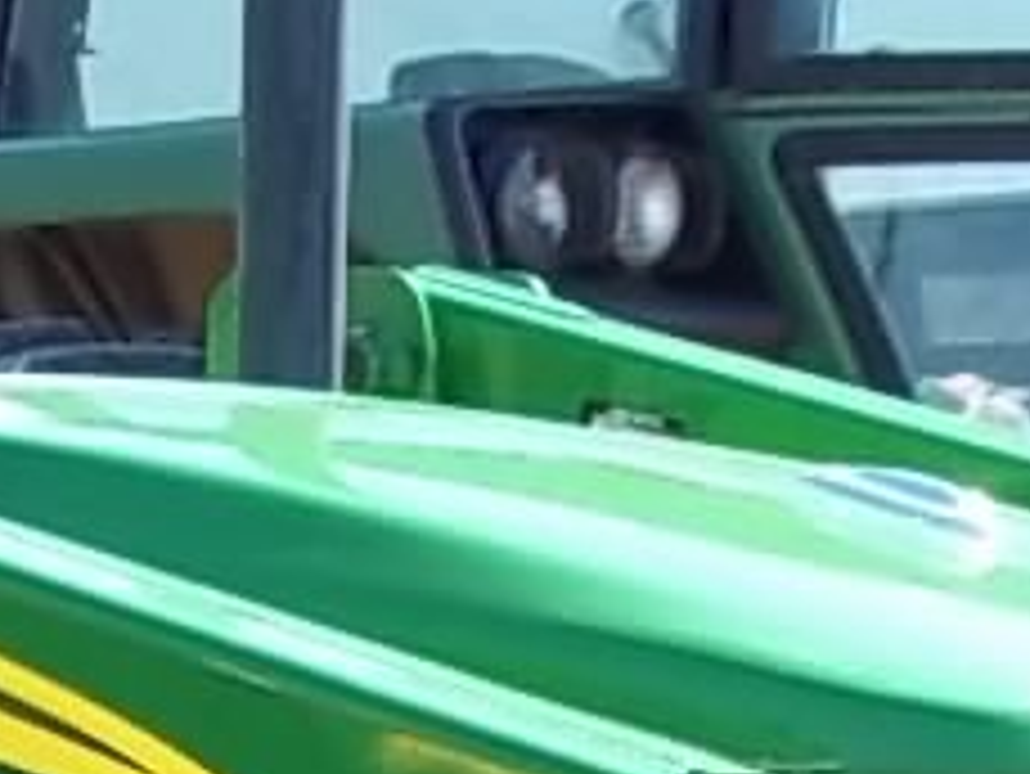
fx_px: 5984
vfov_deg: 7.0
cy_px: 1742
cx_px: -229
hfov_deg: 9.7
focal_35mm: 201
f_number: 3.1
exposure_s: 1/250
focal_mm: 6.5
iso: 80
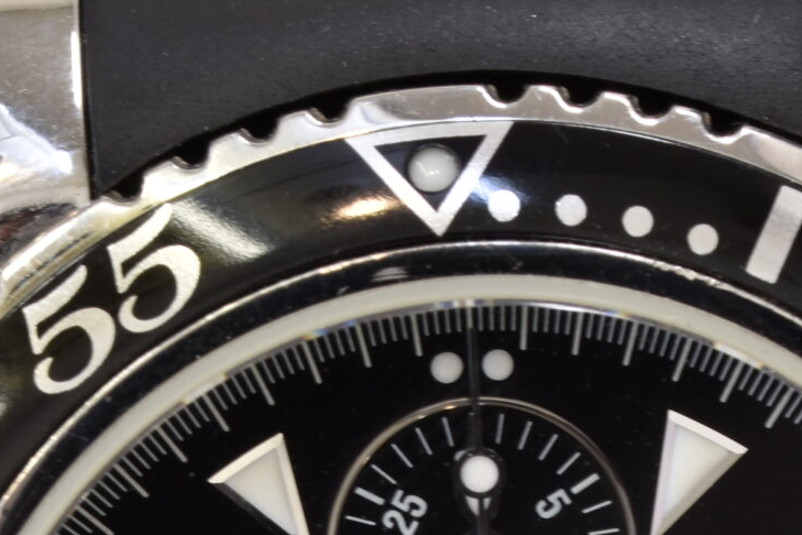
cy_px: 809
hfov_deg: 4.3
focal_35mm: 474
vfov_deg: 2.9
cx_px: 376
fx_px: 10559
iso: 100
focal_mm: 90
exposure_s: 1/2.5
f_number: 13
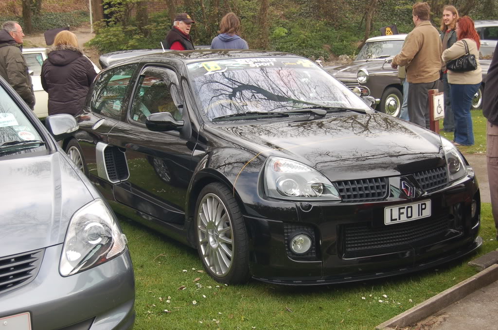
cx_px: 249
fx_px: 787
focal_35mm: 57
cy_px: 165
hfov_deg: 35.1
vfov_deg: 23.7
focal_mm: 38
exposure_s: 1/125
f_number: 6.3
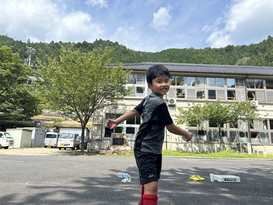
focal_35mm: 26
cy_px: 102
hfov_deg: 67.3
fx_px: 205
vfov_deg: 53.1
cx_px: 136
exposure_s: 1/3165
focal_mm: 5.7
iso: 50
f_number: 1.5
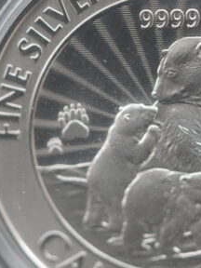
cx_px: 156
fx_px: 2098
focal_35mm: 271
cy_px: 120
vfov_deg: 7.3
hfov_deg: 5.5
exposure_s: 1/160
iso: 3200
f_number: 2.8
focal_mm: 90
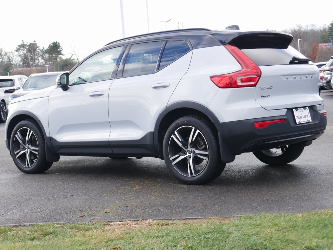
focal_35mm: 66
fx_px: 635
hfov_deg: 29.4
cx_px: 166
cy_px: 125
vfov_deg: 22.3
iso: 200
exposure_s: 1/160
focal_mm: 33
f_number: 6.3
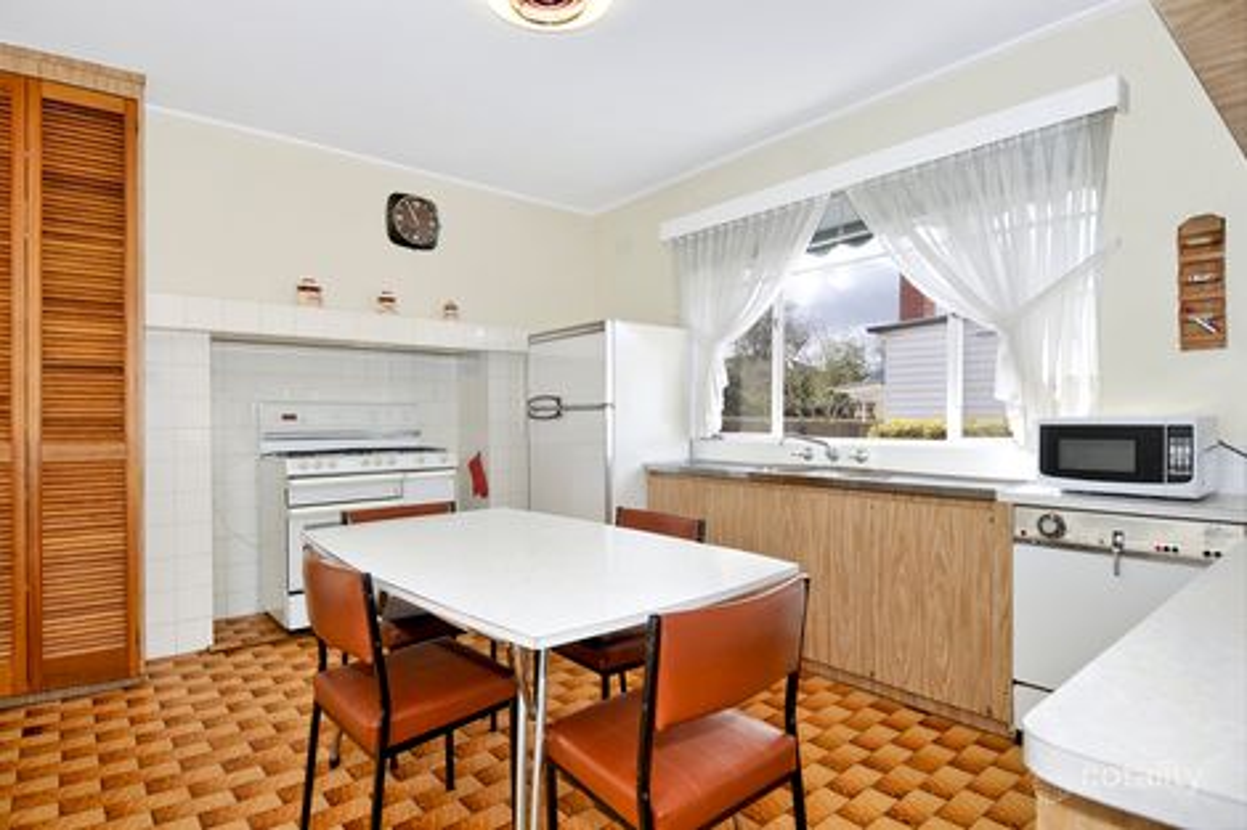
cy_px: 415
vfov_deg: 67.3
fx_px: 623
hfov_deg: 90.0
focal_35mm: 18
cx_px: 624
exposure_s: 1/160
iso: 200
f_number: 10
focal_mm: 12
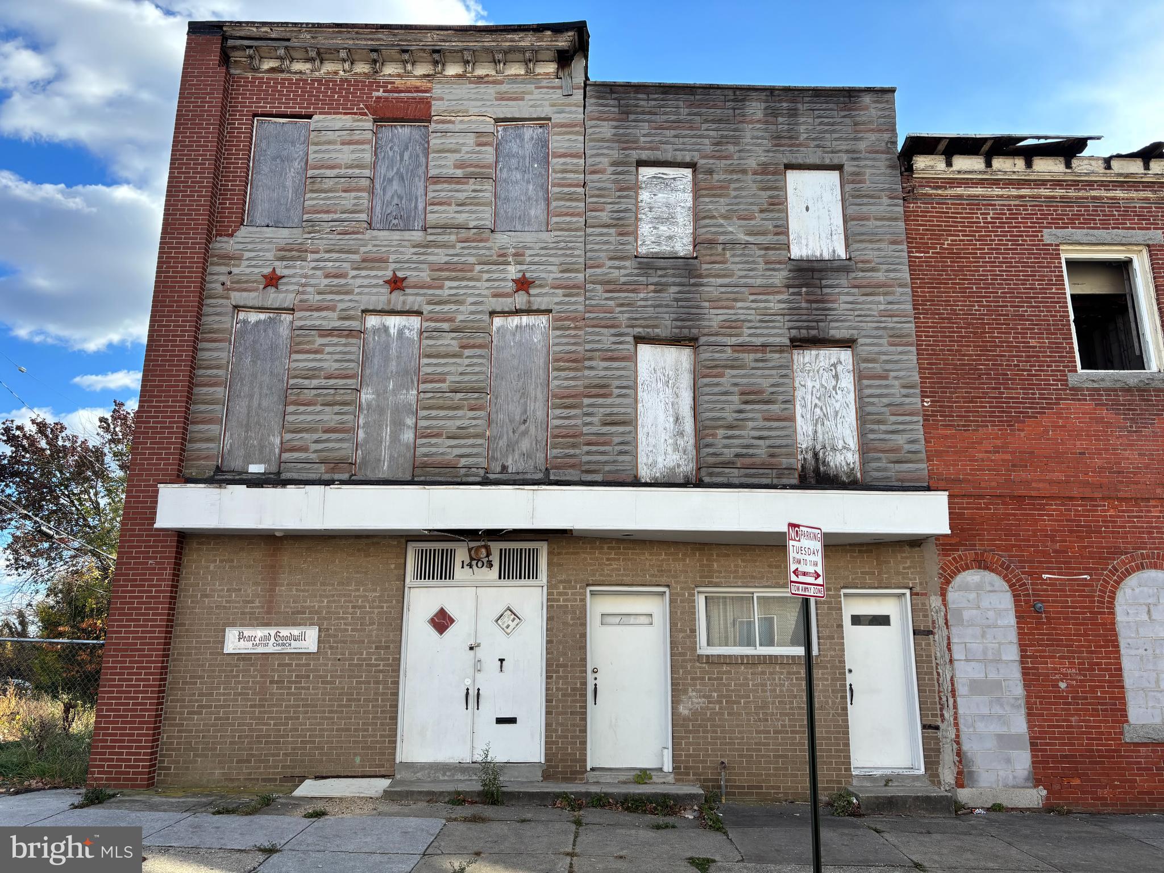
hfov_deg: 67.3
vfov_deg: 53.1
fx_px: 874
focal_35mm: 26
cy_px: 436
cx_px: 582
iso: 50
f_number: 1.6
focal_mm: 5.96
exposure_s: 1/970
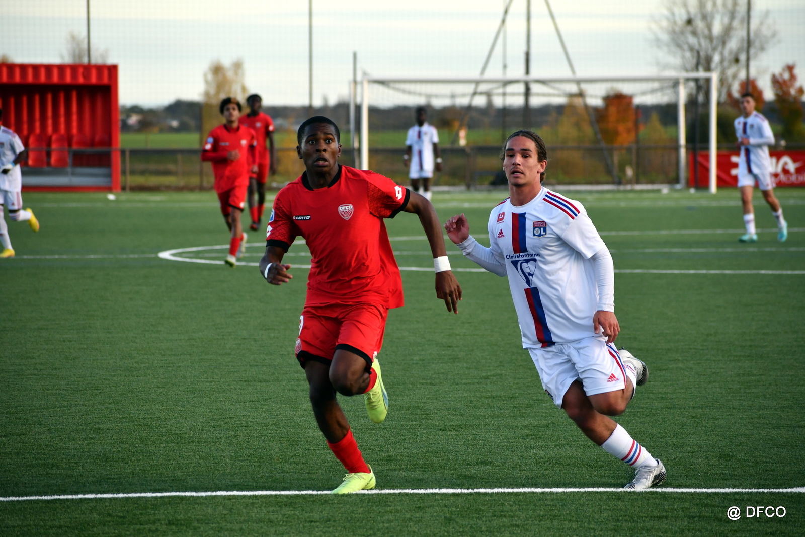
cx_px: 402
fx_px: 5031
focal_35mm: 225
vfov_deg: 6.1
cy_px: 268
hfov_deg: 9.1
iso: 720
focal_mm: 150
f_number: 5
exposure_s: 1/1000
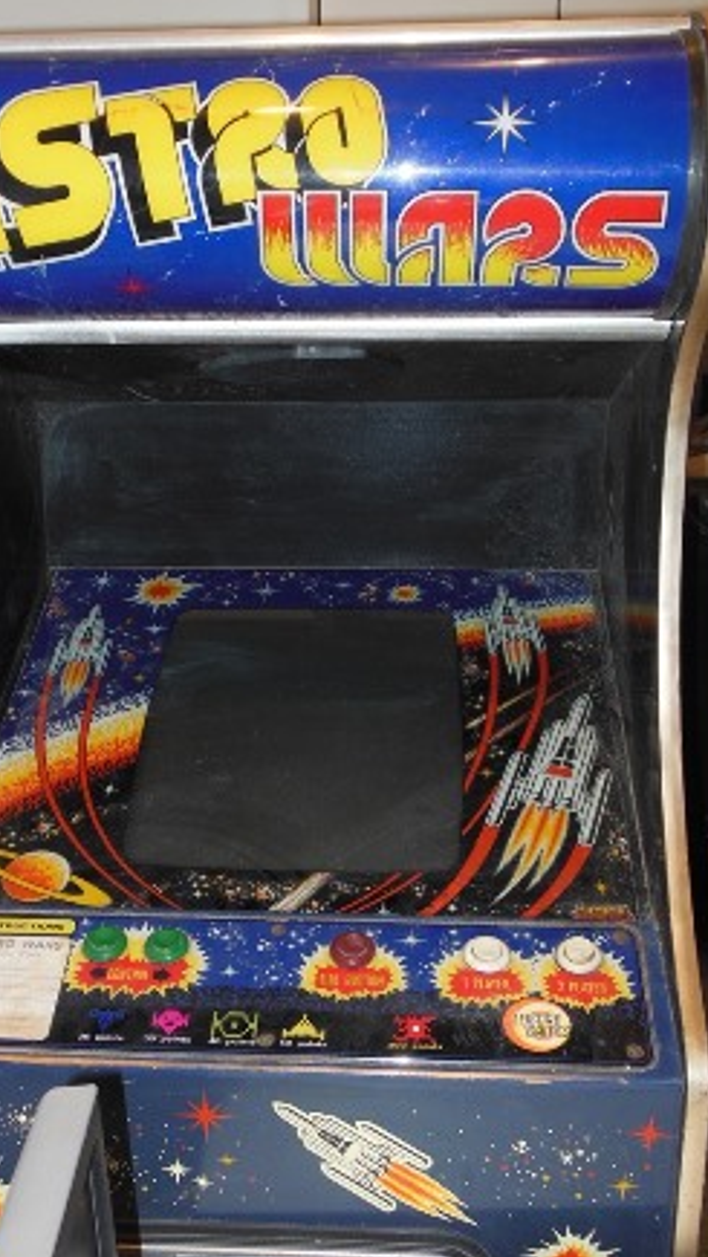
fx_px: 1234
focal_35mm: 37
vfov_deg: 54.0
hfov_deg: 31.9
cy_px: 615
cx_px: 277
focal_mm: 6
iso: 200
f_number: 3.5
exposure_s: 1/30
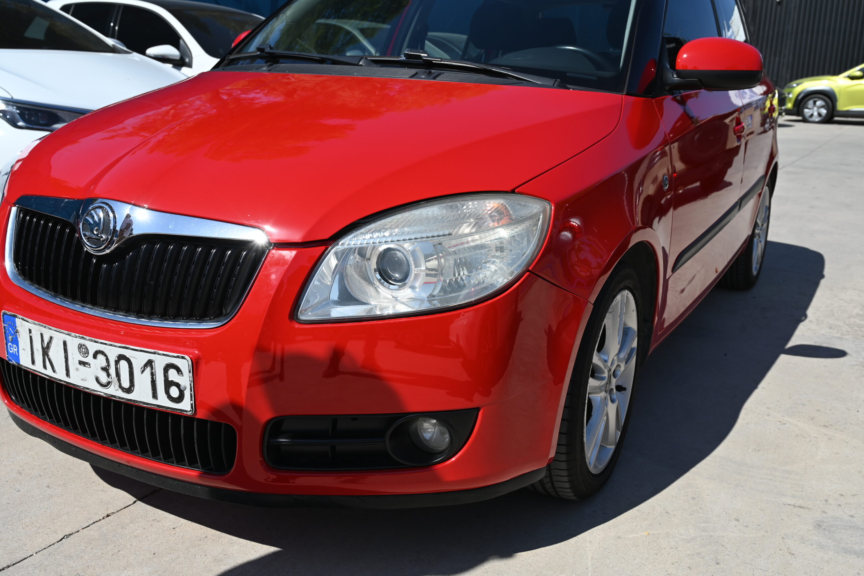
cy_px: 288
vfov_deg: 37.9
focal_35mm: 35
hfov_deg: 54.4
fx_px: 840
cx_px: 432
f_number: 7.1
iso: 100
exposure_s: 1/400
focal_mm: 35
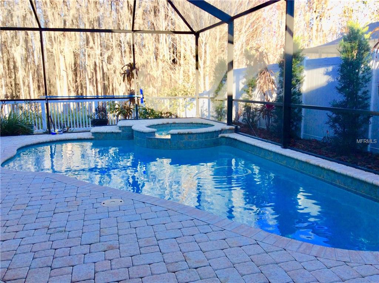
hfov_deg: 56.9
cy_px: 142
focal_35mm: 32
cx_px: 190
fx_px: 350
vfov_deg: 44.0
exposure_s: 1/128
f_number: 2.4
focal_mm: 3.3
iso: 32
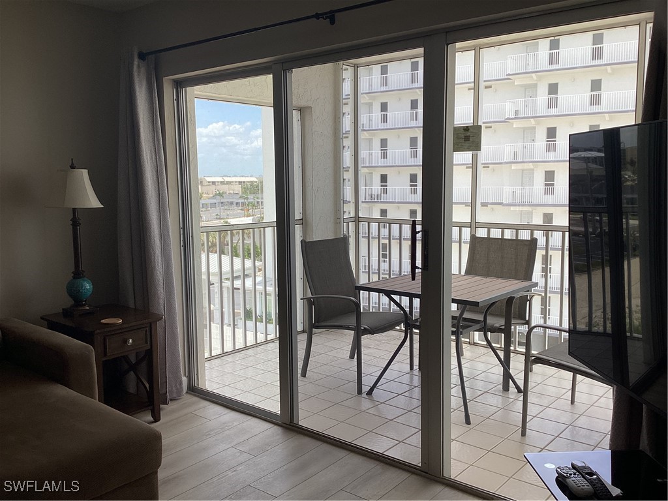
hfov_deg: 58.4
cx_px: 334
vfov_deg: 45.4
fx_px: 598
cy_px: 250
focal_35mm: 31
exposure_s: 1/223
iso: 25
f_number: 2.4
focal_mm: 3.3
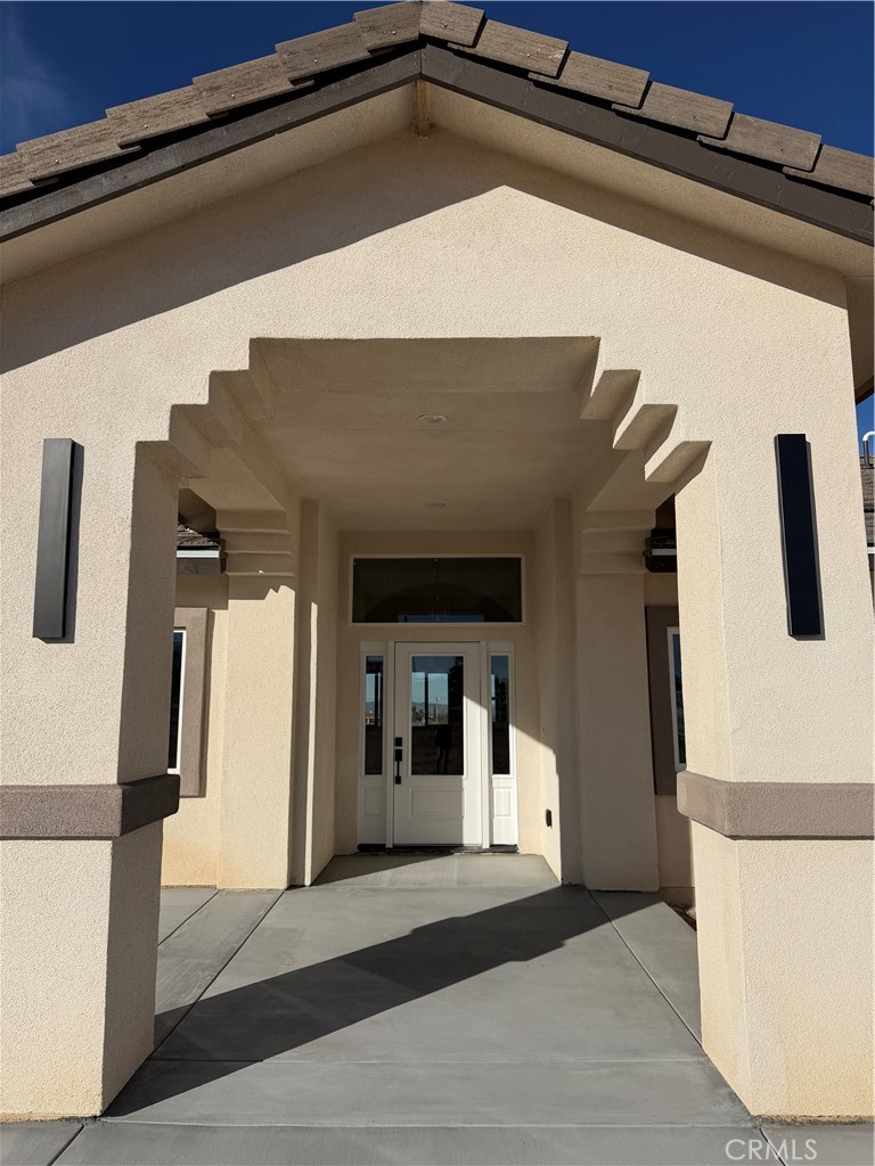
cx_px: 438
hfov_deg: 56.8
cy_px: 583
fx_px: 809
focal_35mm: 24
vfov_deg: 71.6
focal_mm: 6.76
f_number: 1.78
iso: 80
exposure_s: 1/14286
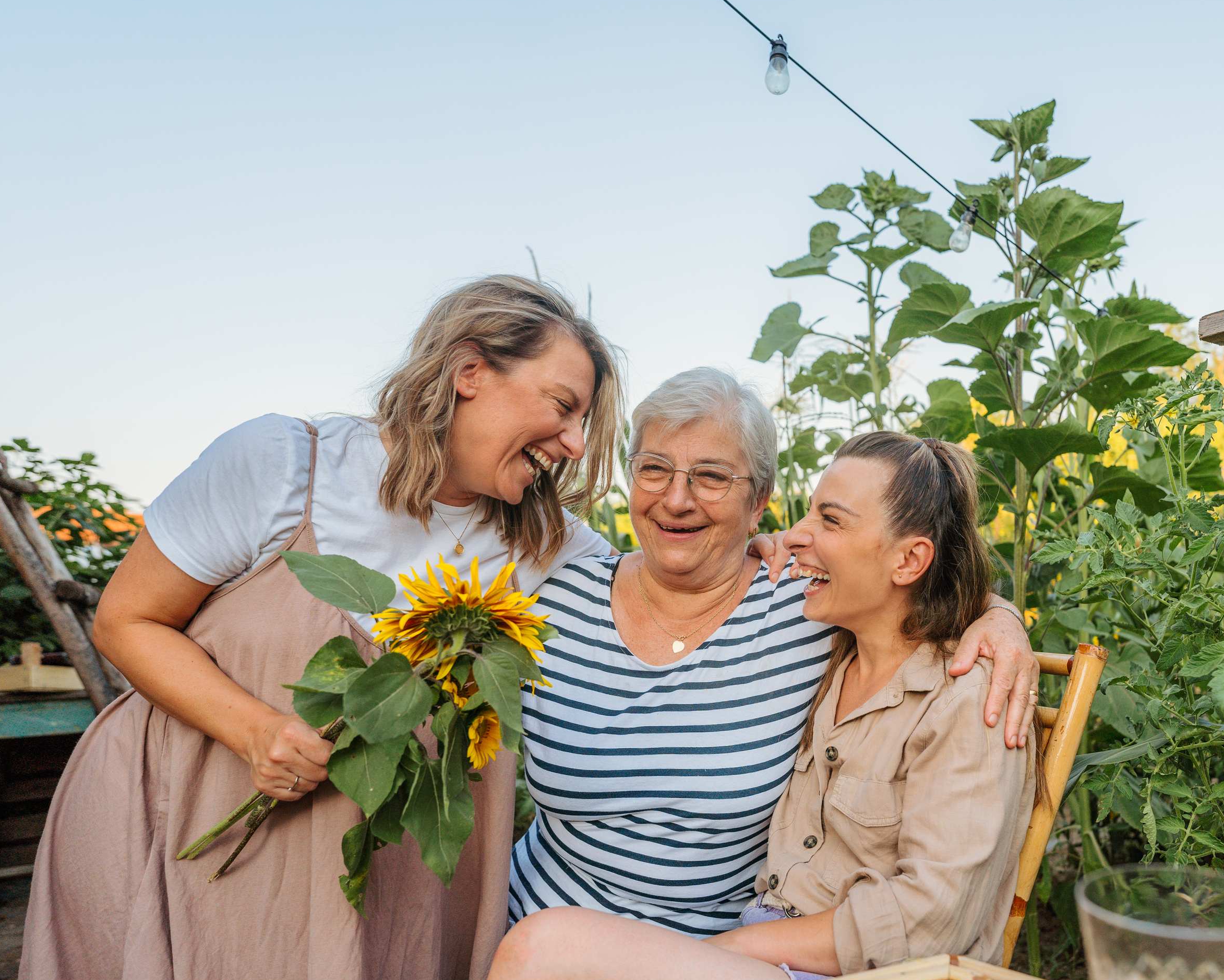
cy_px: 481
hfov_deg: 69.2
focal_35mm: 24
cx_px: 764
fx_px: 869
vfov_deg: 58.8
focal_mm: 20
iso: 100
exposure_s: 1/640
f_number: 2.8
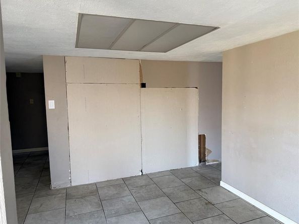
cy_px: 112
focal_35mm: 24
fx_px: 207
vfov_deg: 56.8
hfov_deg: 71.6
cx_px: 150
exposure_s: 1/60
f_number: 1.78
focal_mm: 6.76
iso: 250
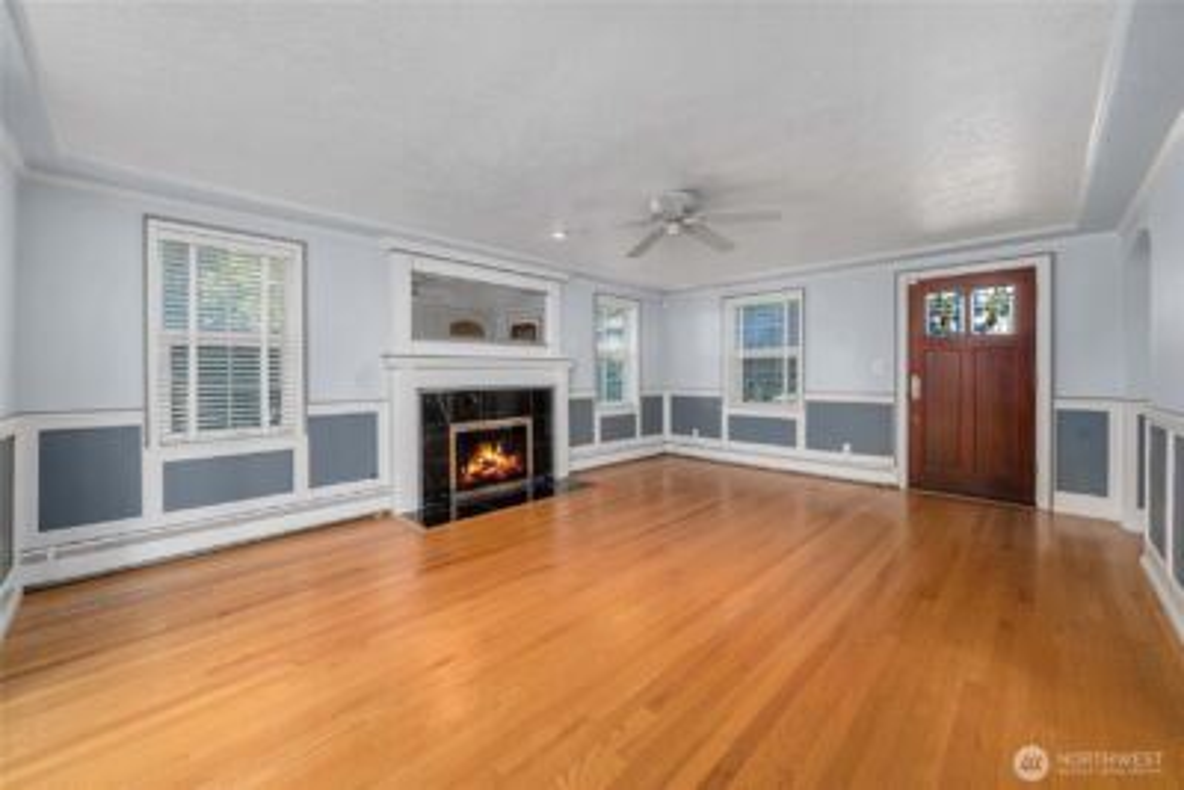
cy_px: 395
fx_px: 428
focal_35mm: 13
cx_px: 592
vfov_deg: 85.5
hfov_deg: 108.3
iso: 1000
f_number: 8
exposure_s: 1/5
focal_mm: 13
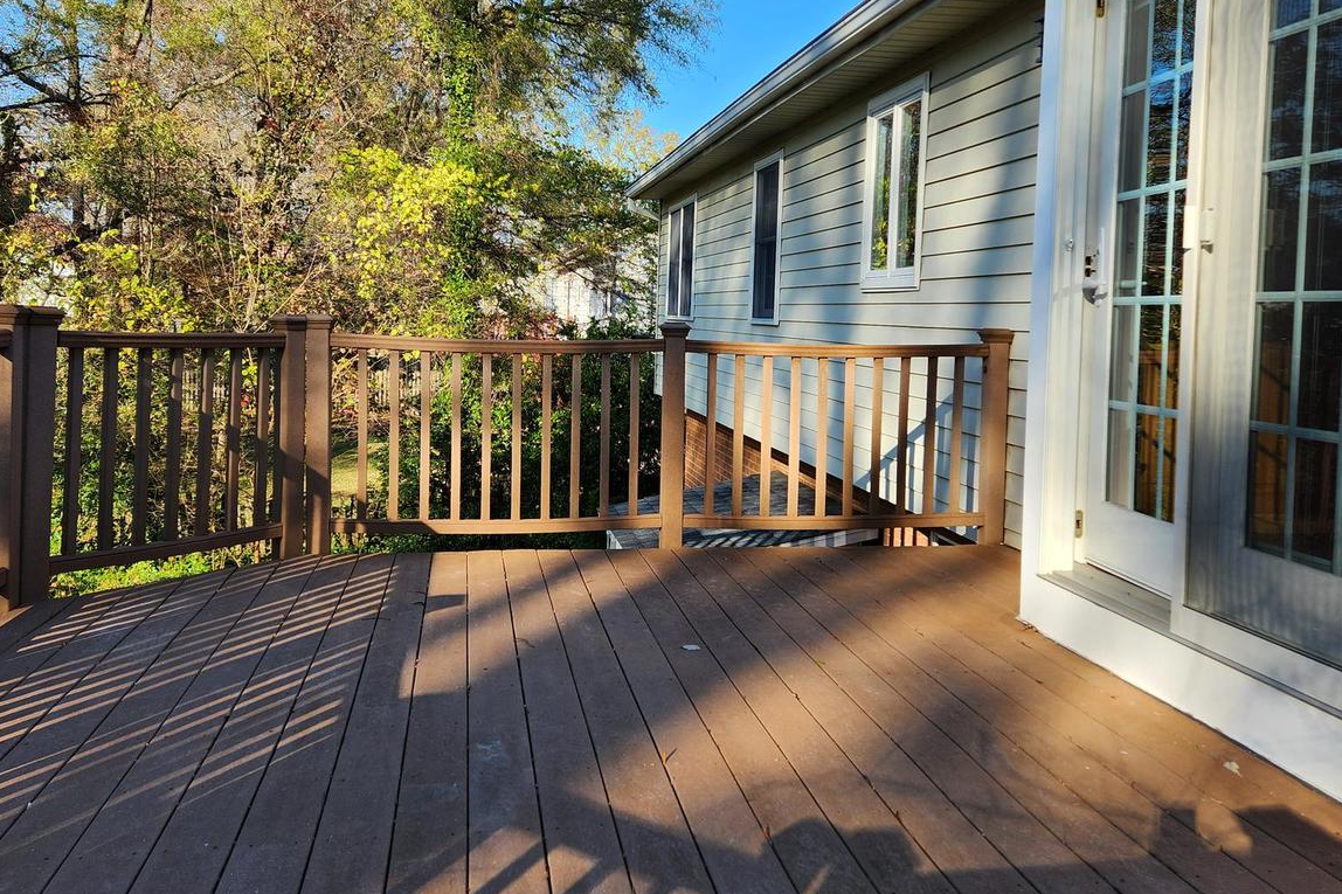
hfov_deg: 58.7
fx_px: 1193
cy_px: 359
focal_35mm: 32
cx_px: 670
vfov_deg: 40.9
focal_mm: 5.4
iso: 20
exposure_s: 1/535
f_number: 1.8
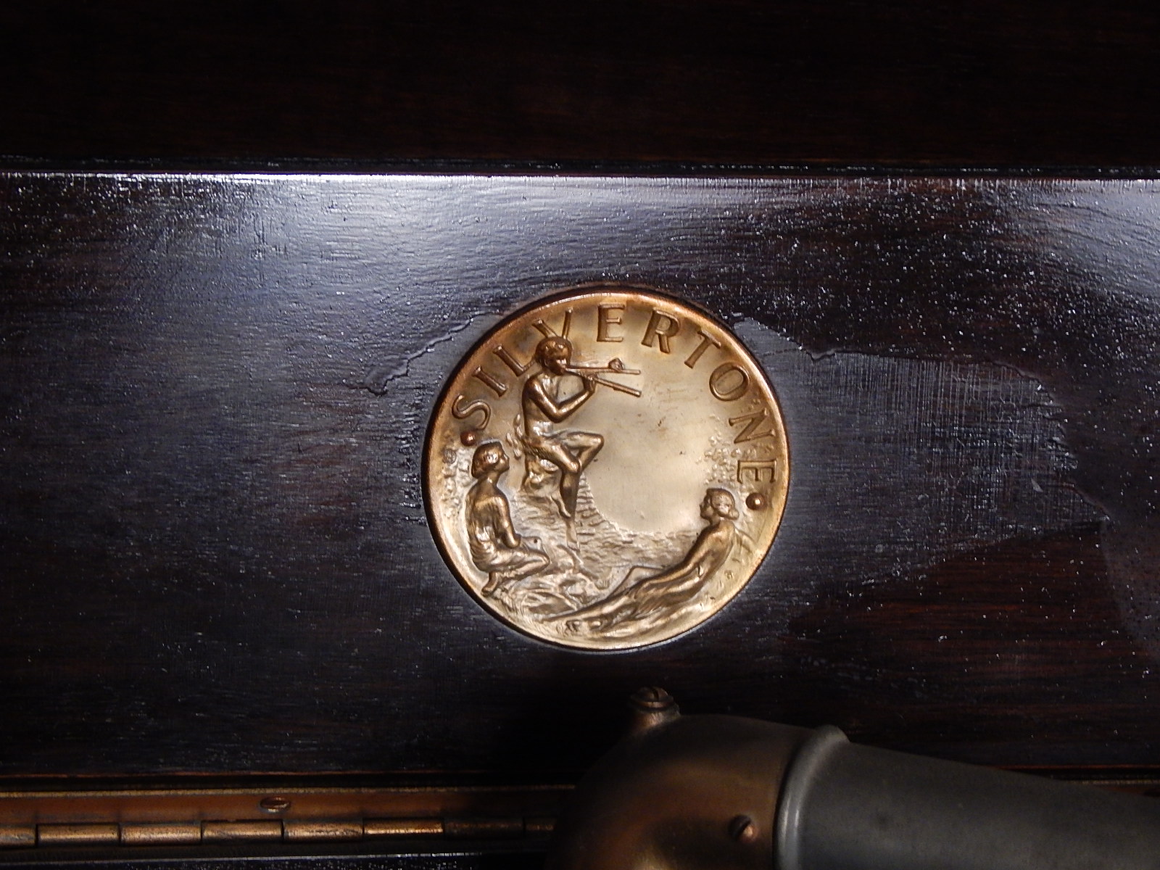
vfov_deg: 9.3
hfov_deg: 12.3
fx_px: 5362
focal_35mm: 160
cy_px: 435
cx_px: 580
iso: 400
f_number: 5.1
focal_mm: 28.7
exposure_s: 1/20
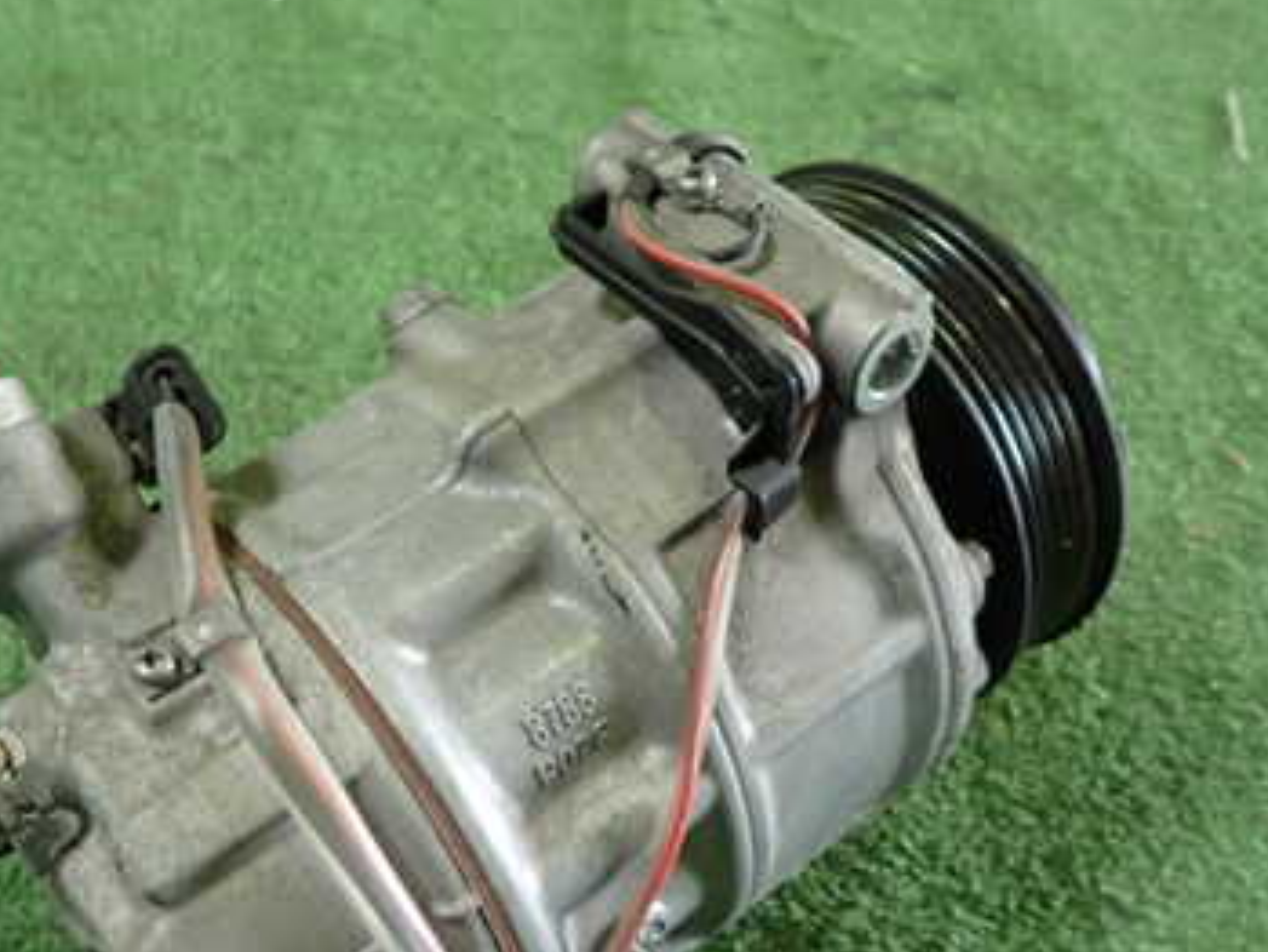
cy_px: 672
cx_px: 476
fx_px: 1576
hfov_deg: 43.5
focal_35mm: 43
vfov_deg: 33.2
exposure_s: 1/30
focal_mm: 4.5
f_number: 2
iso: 250
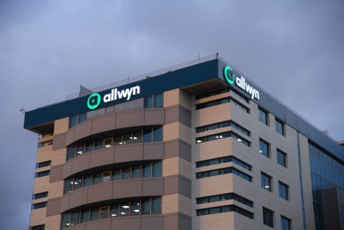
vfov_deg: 19.5
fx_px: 669
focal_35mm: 70
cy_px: 115
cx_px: 172
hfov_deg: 28.8
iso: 640
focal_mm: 70
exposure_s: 1/400
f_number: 4
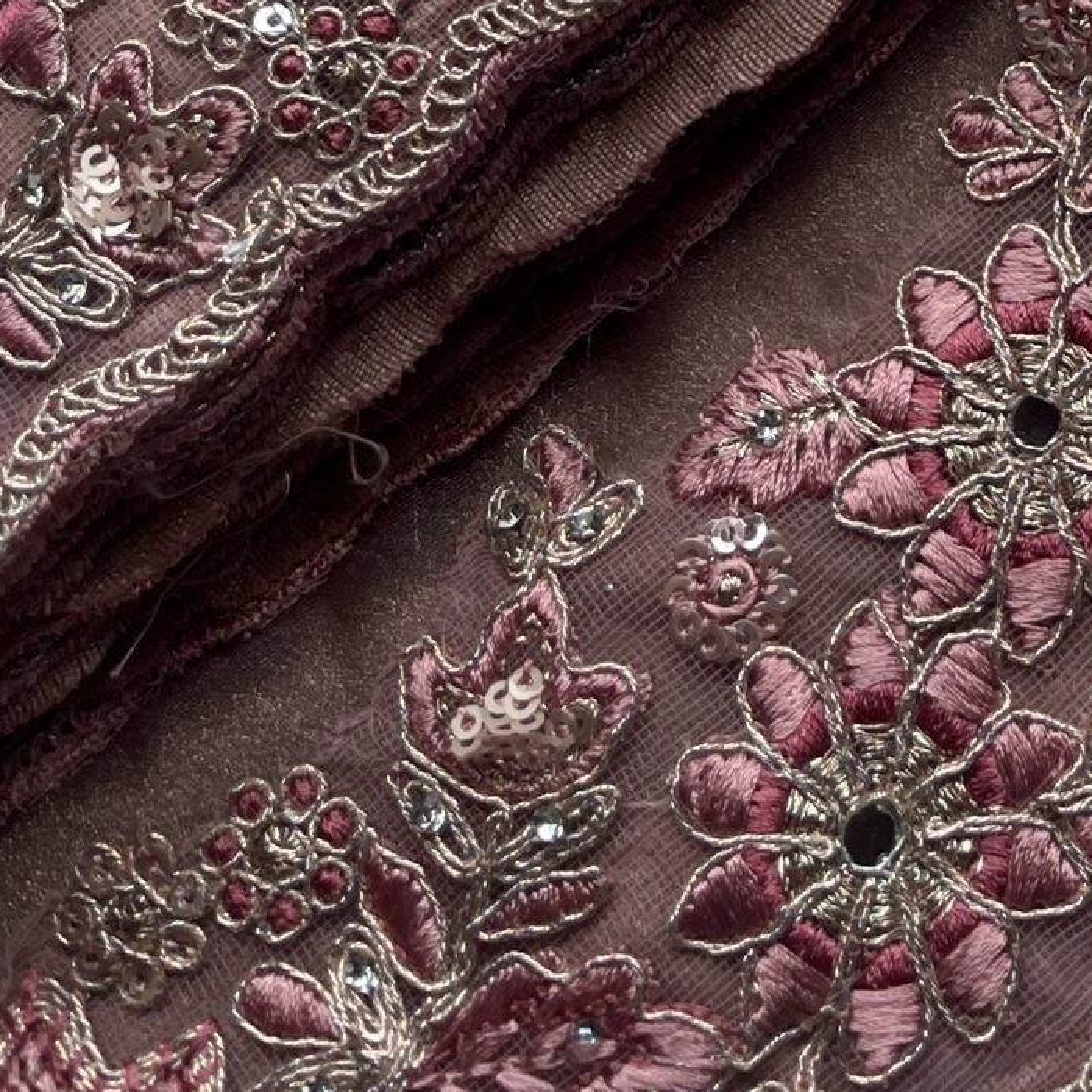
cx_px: 1314
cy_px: -771
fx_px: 2998
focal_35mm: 84
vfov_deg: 17.4
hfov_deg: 19.4
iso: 50
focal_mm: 5.1
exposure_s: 1/1151
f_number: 1.6
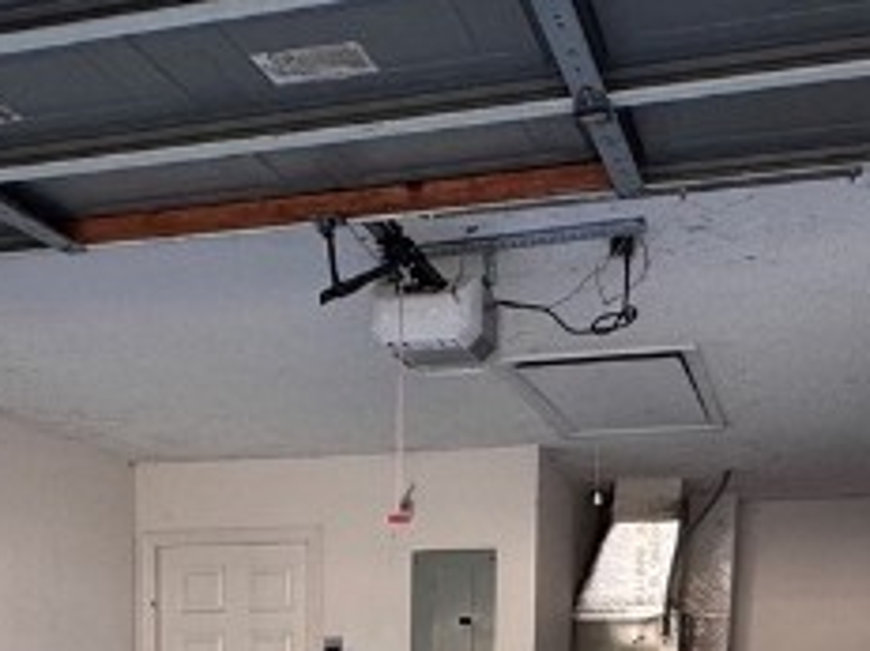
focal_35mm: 62
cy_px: 865
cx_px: 279
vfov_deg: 21.2
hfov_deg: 30.9
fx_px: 1557
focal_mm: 2.22
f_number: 2.2
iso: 100
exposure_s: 1/99
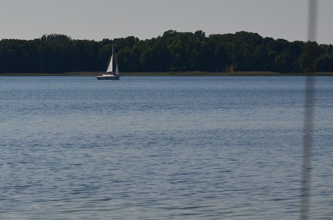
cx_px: 59
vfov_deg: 7.6
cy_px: 96
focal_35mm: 180
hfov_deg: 11.4
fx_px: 1661
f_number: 4.5
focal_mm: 70
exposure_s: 1/8000
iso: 280
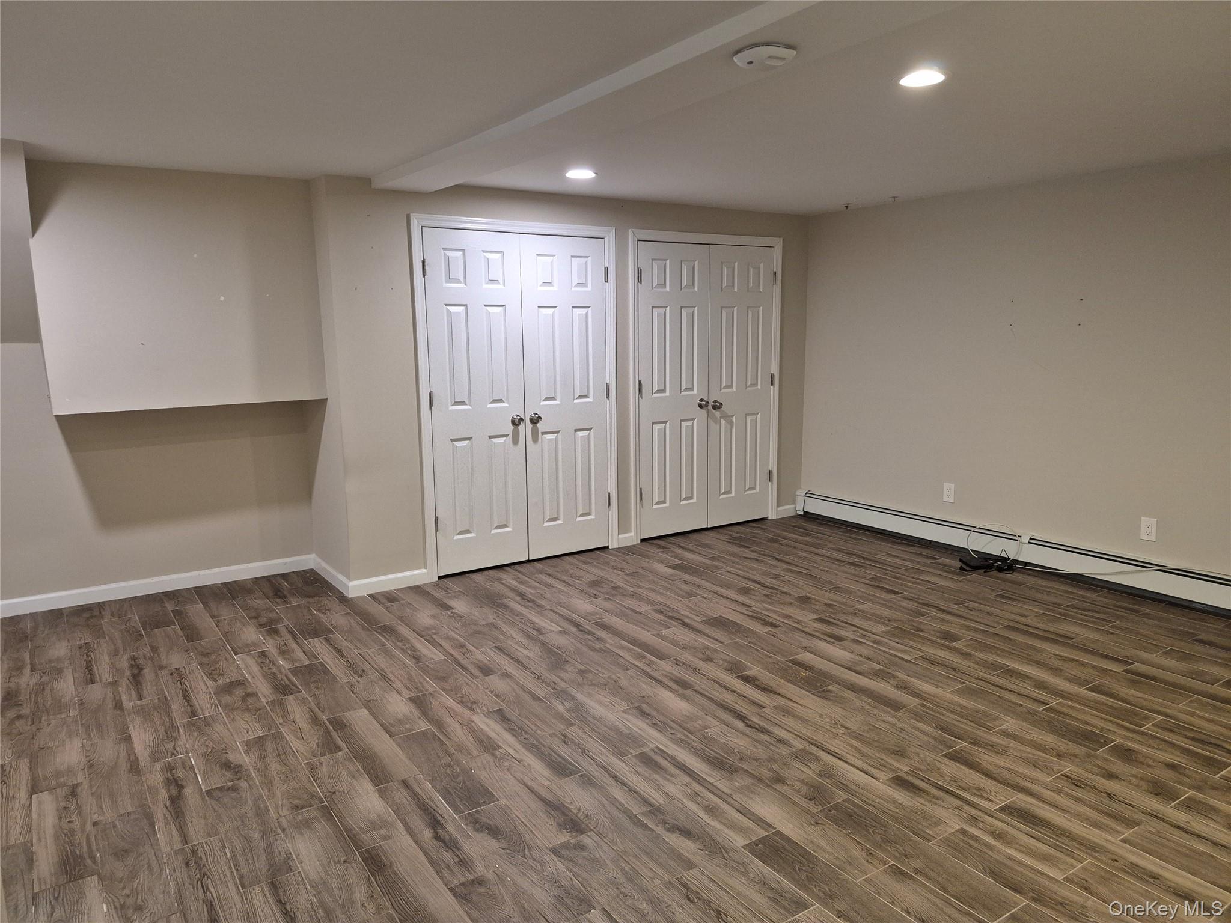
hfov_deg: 73.9
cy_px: 462
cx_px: 616
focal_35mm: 23
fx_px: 818
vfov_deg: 58.9
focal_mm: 5.4
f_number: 1.8
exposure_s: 1/120
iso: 500
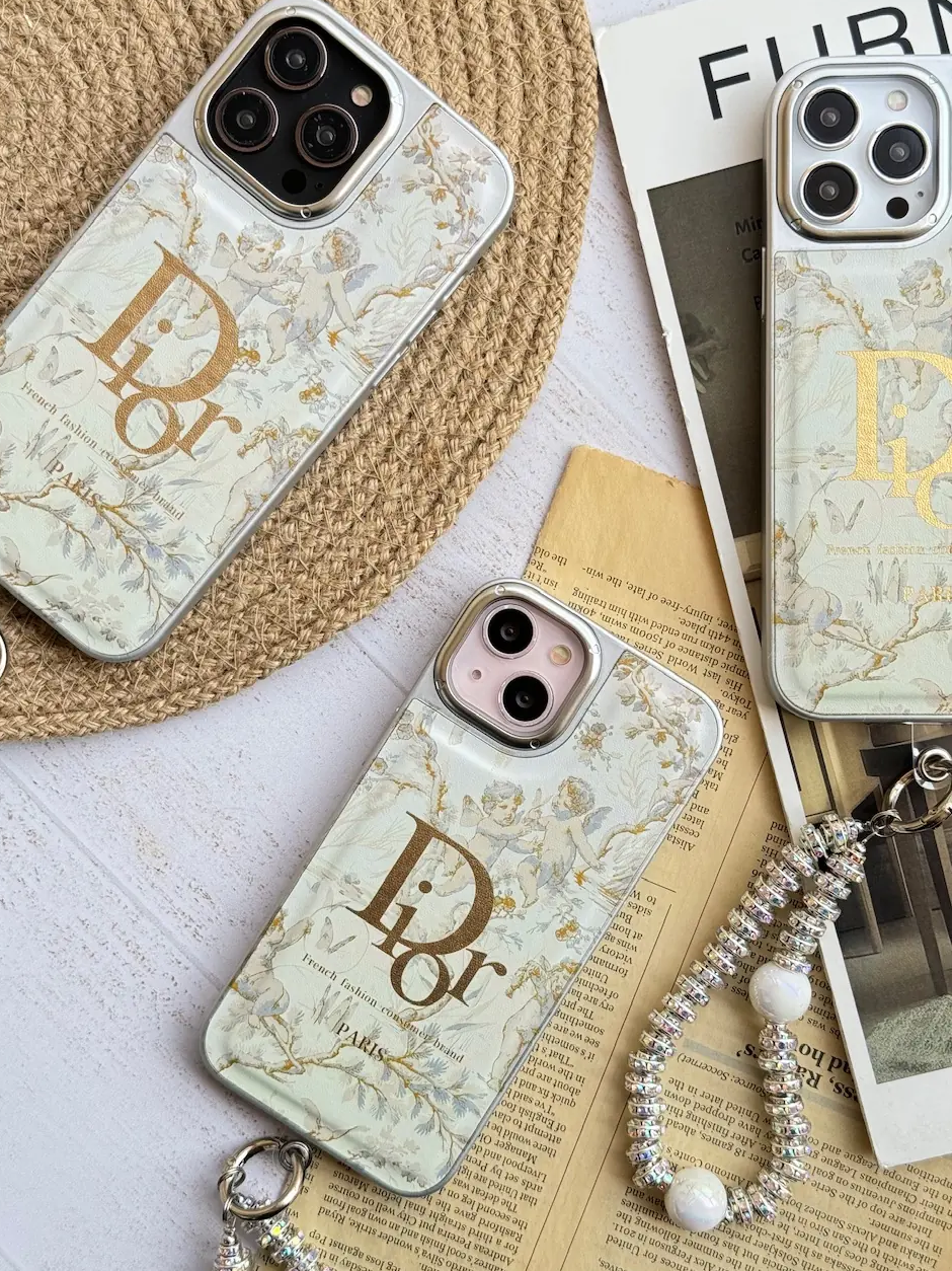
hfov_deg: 29.7
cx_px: 467
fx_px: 1797
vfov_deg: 38.9
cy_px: 626
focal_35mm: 49
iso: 64
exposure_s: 1/220
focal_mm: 6.76
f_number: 1.78
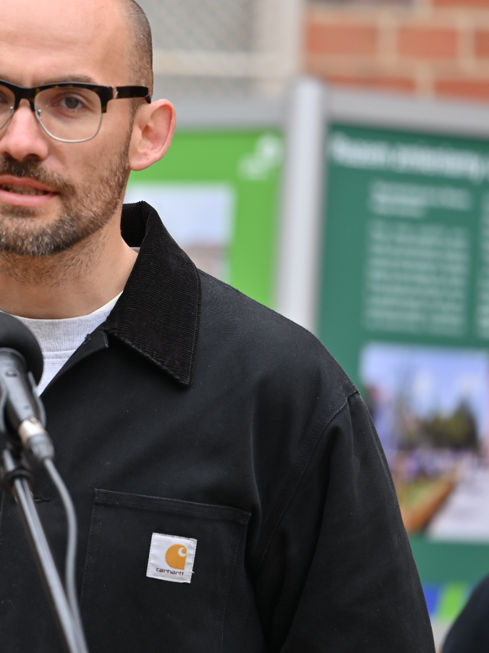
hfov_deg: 4.8
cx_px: -54
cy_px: 273
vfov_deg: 6.4
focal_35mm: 311
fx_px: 5861
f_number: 3.5
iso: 100
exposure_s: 1/200
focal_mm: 180
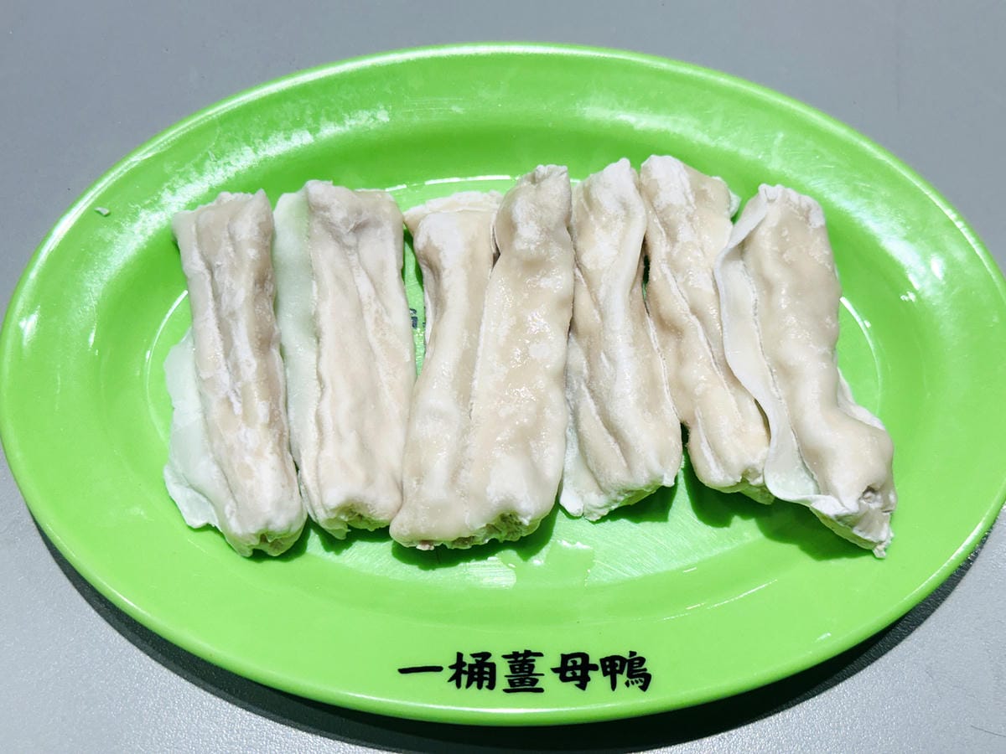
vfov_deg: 30.3
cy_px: 377
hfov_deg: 39.7
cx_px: 503
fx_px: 1395
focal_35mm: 48
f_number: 1.78
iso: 80
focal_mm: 6.86
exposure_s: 1/120
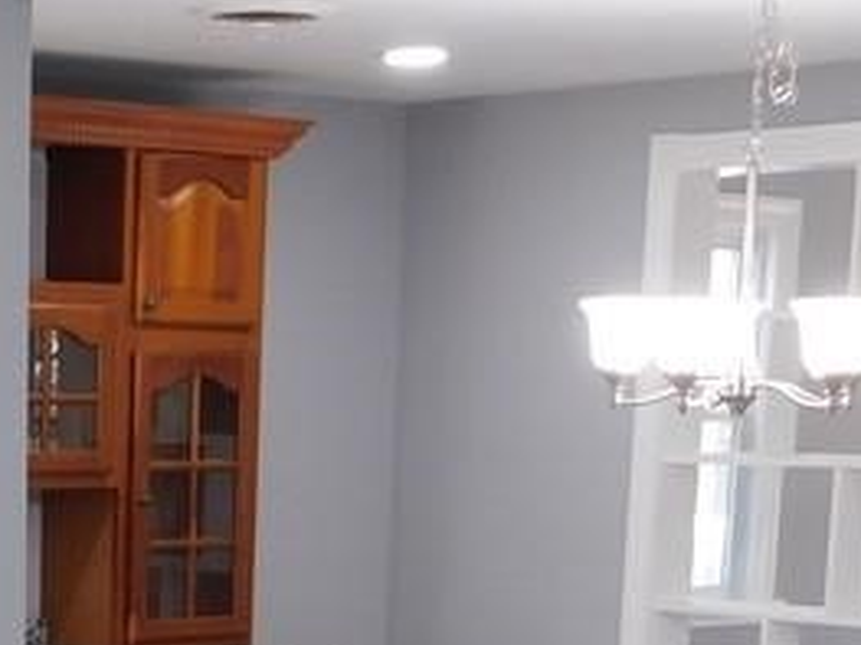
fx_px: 2909
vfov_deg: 11.8
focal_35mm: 117
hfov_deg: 16.4
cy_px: 1090
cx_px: -65
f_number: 3.2
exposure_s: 1/30
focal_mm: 5.3
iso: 160
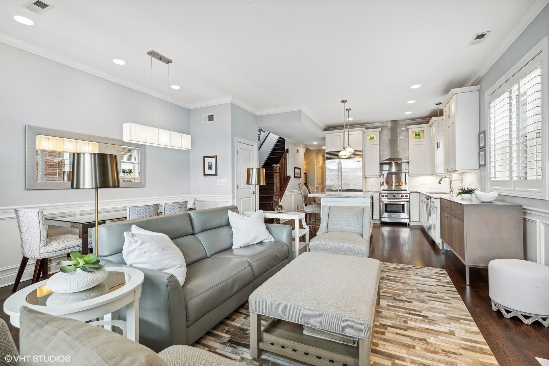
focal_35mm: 16
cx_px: 274
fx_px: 244
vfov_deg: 73.7
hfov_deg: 96.7
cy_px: 183
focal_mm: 16
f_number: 8
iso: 320
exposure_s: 1/20
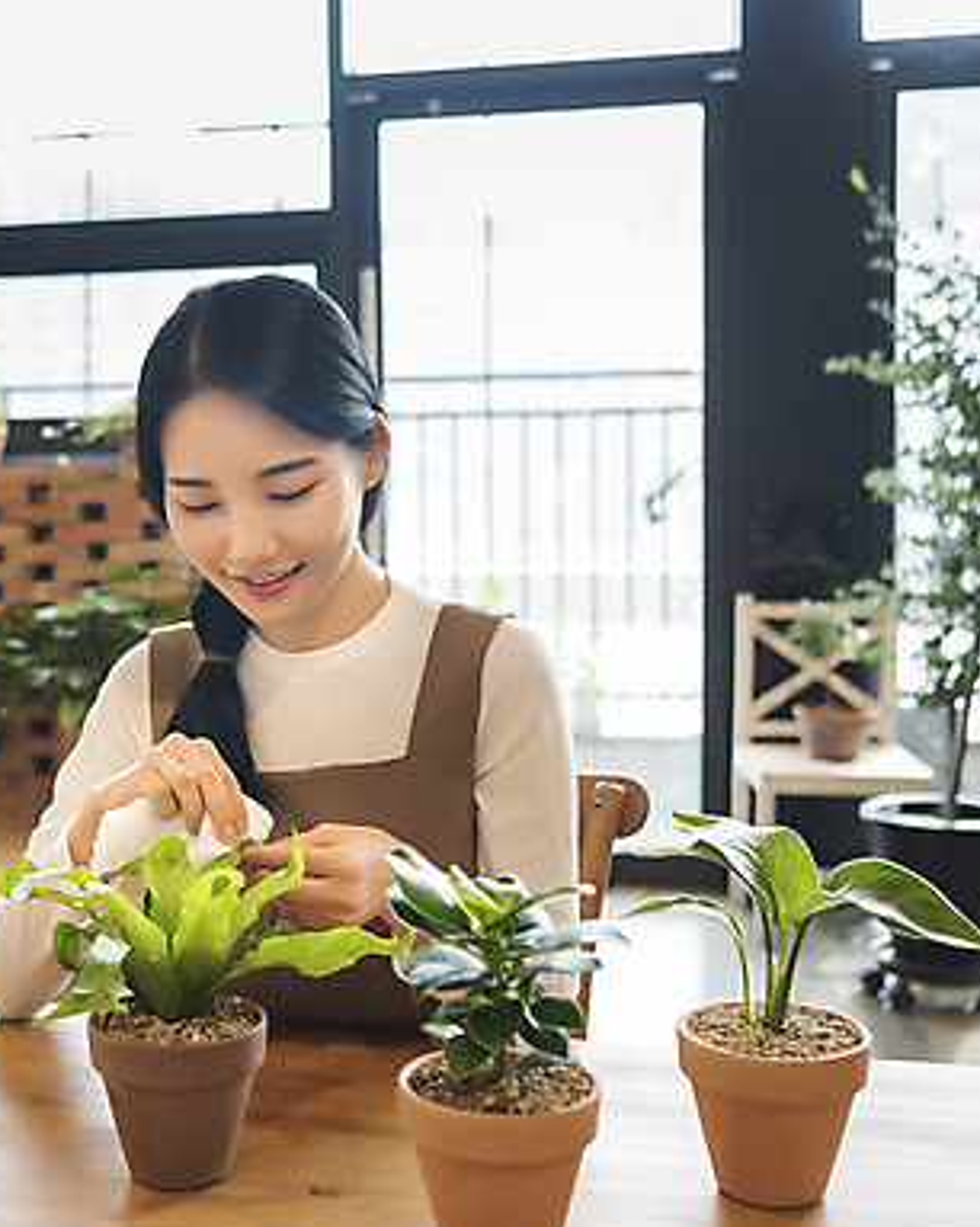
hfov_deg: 31.3
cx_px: 197
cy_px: 631
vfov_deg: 39.6
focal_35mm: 47
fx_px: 1705
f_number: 2.8
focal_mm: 32
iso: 400
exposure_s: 1/125
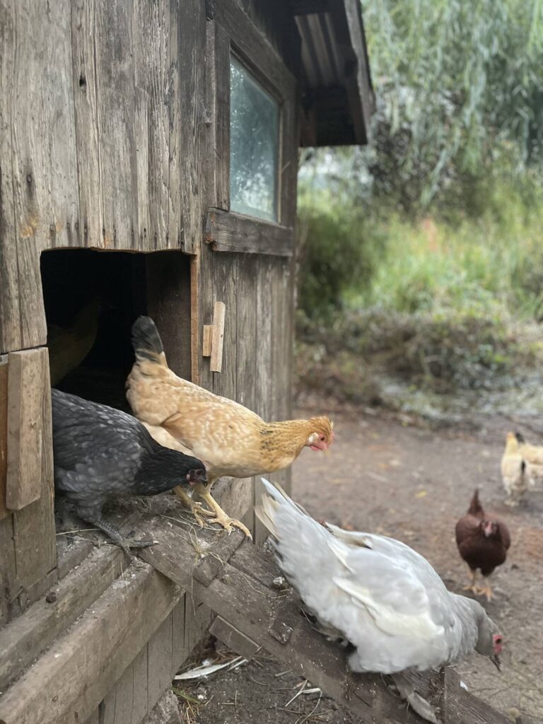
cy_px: 362
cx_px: 272
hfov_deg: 53.1
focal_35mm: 26
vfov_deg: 67.3
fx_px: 544
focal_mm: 5.1
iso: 500
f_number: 1.6
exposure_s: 1/60
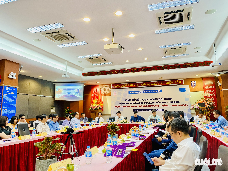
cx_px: 114
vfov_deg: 53.1
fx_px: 171
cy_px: 86
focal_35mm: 26
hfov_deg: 67.3
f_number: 1.8
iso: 160
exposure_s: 1/50
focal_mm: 4.25
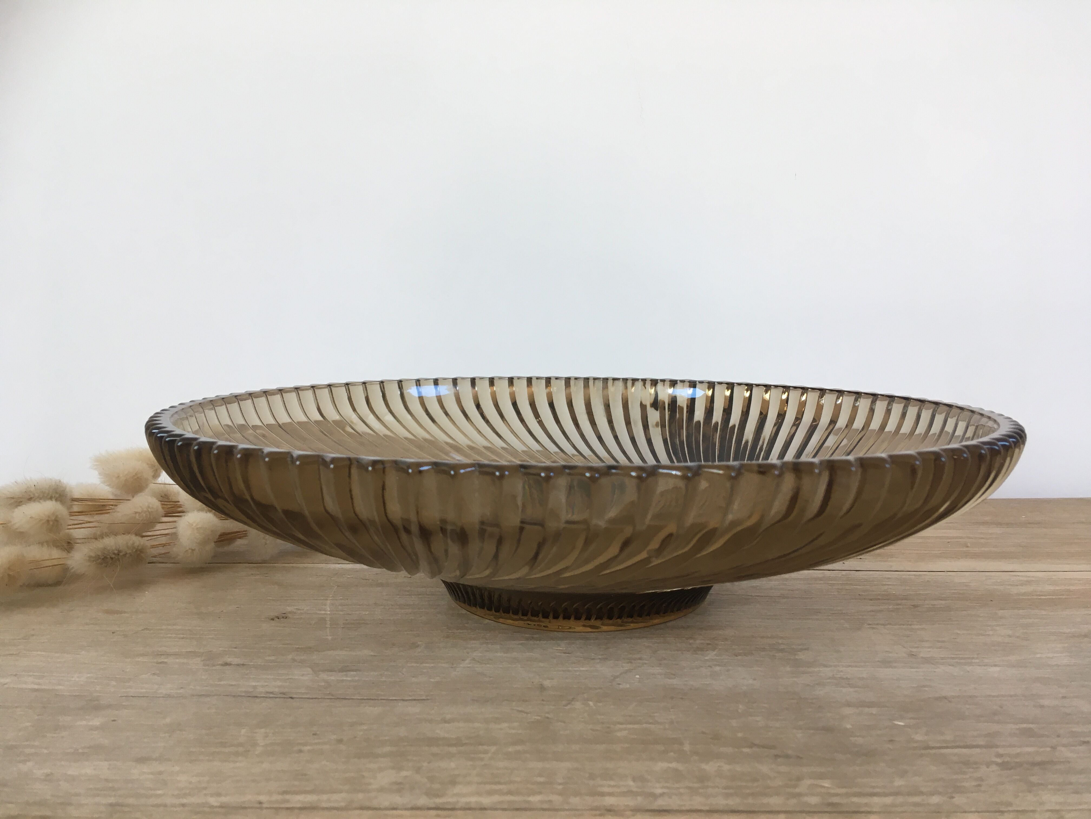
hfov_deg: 61.7
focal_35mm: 29
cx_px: 546
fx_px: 914
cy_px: 410
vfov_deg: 48.2
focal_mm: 4.15
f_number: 2.2
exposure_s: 1/33
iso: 32
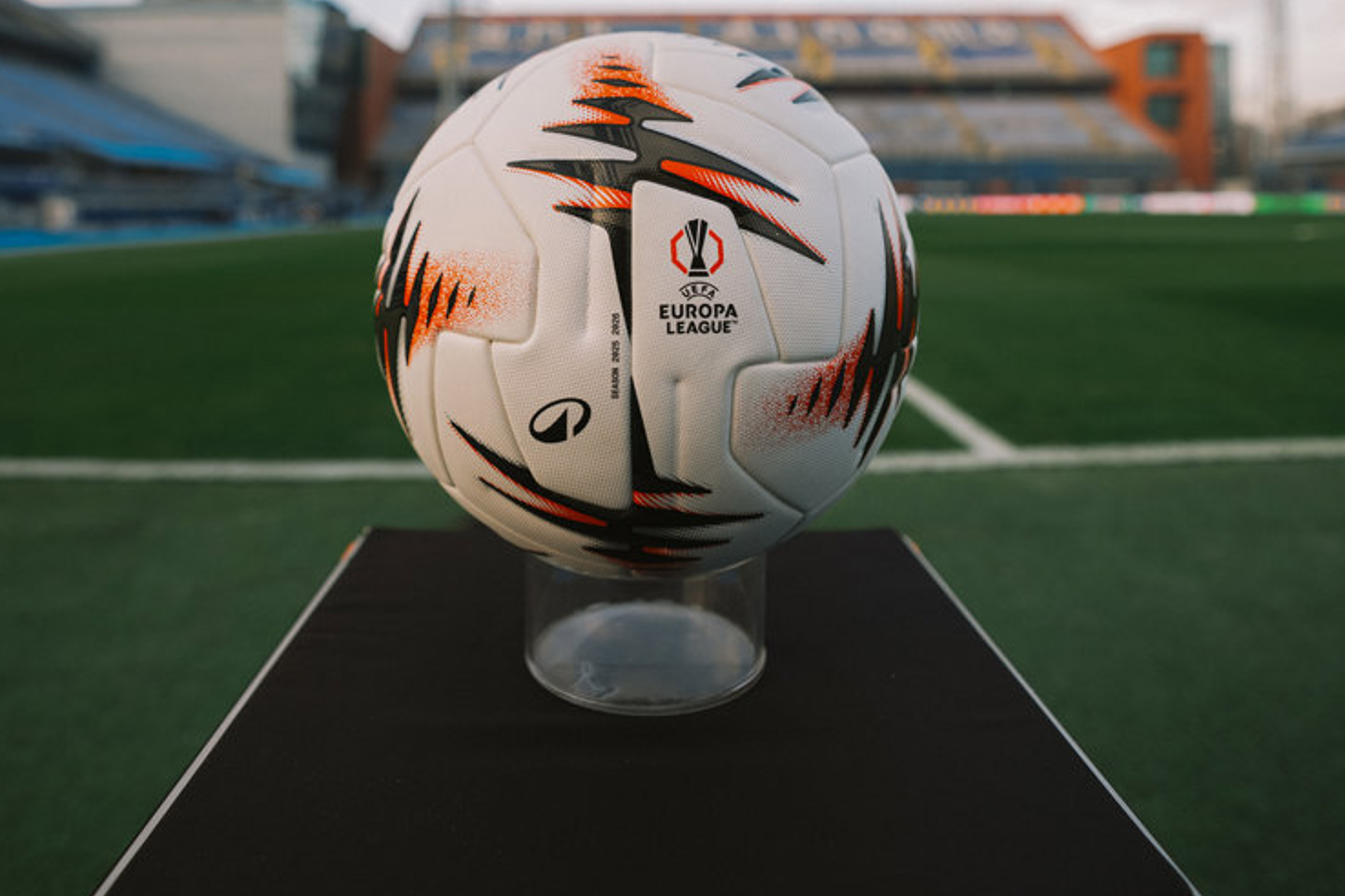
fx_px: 971
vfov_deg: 46.8
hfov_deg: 69.3
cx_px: 632
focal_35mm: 26
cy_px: 176
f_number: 2.8
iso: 160
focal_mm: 16
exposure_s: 1/320
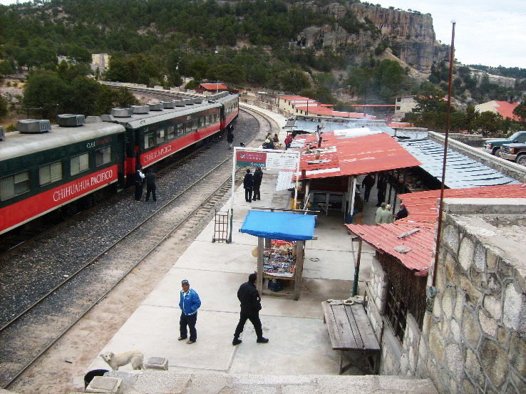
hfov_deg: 52.6
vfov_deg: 40.7
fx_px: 532
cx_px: 263
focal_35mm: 35
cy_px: 197
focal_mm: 5.8
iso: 80
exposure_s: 1/250
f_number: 2.8
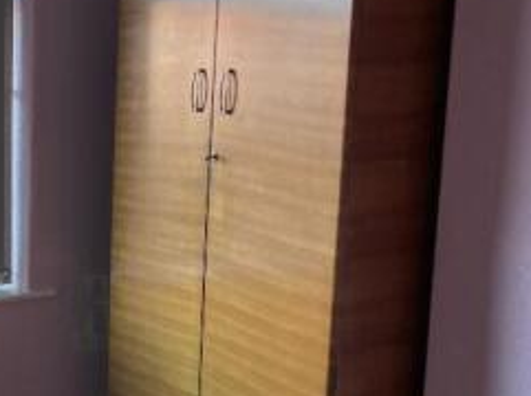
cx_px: -58
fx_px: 965
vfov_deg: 23.2
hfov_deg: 28.0
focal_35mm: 63
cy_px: 201
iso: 50
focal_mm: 5.7
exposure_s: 1/121
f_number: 1.5
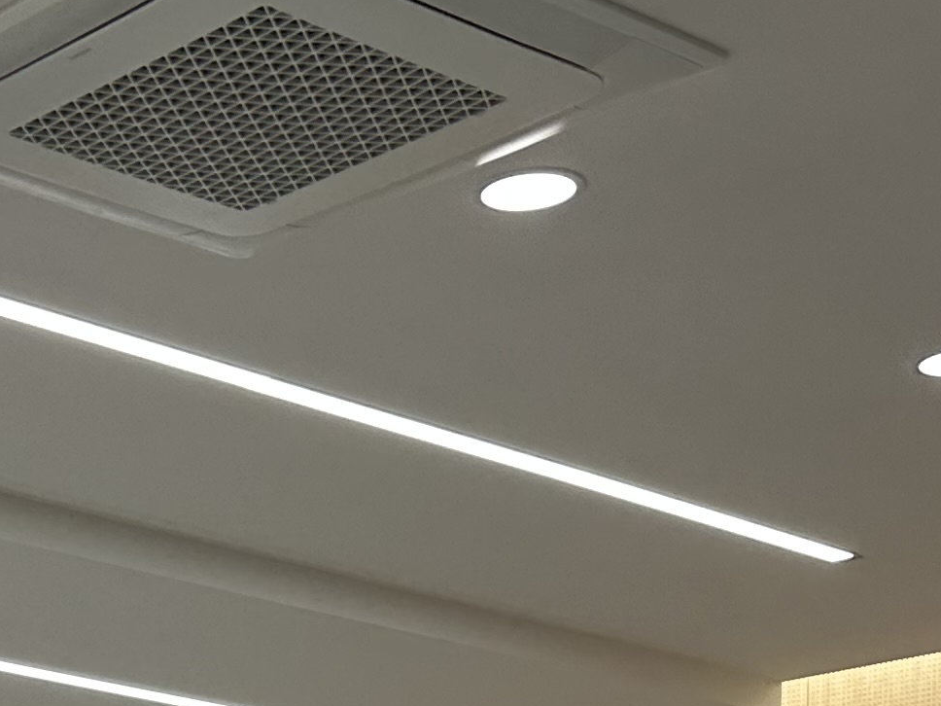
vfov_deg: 13.4
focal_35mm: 100
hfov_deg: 18.2
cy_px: 1254
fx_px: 2718
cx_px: -312
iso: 64
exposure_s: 1/120
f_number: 1.78
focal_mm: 6.86
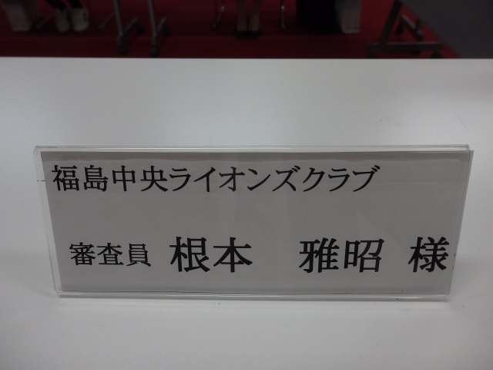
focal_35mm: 25
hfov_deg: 69.4
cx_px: 246
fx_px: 356
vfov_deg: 54.9
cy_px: 185
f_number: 3
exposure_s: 1/100
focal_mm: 4.5
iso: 125
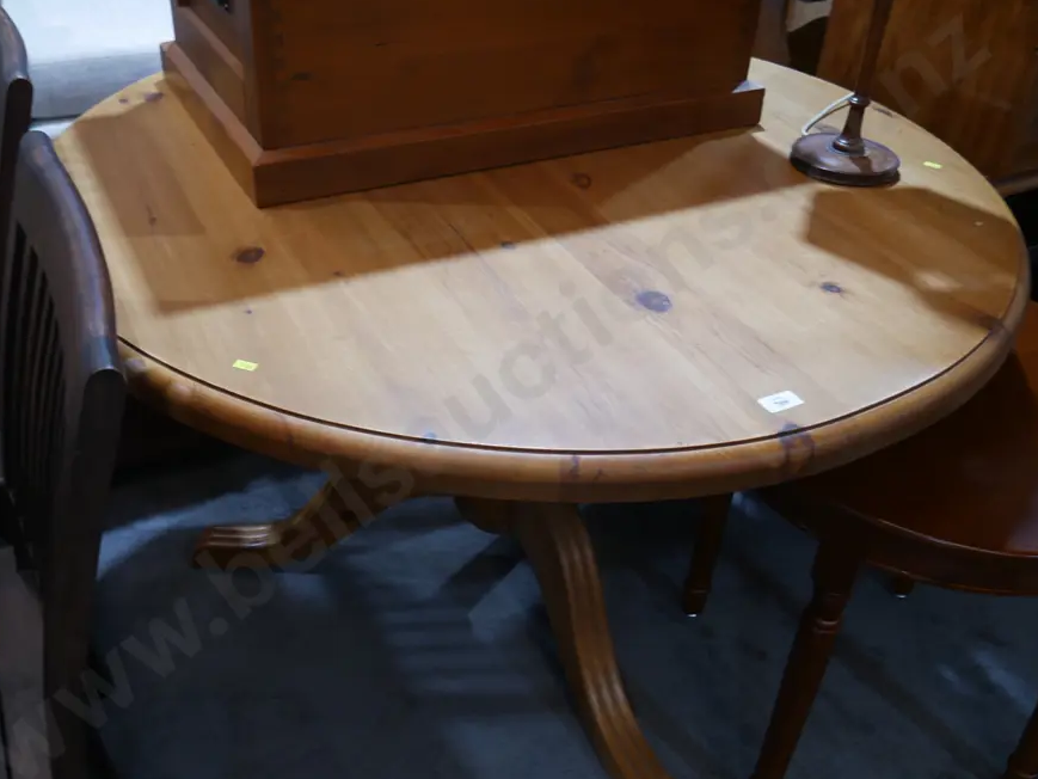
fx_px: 990
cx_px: 486
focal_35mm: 33
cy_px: 401
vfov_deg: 43.0
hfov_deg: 55.3
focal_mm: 14
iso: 320
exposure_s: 1/60
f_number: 3.5
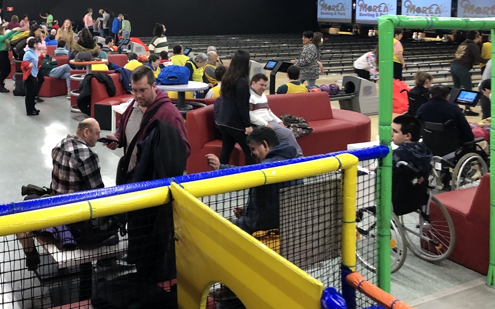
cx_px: 150
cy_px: 48
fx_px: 566
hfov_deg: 46.2
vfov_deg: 29.6
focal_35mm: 42
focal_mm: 3.99
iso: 100
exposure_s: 1/17
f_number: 1.8
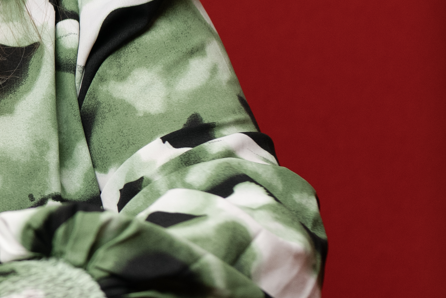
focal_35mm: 387
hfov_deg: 5.2
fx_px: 4795
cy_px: -10
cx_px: -467
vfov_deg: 3.5
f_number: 2.8
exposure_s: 1/500
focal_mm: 85
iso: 320
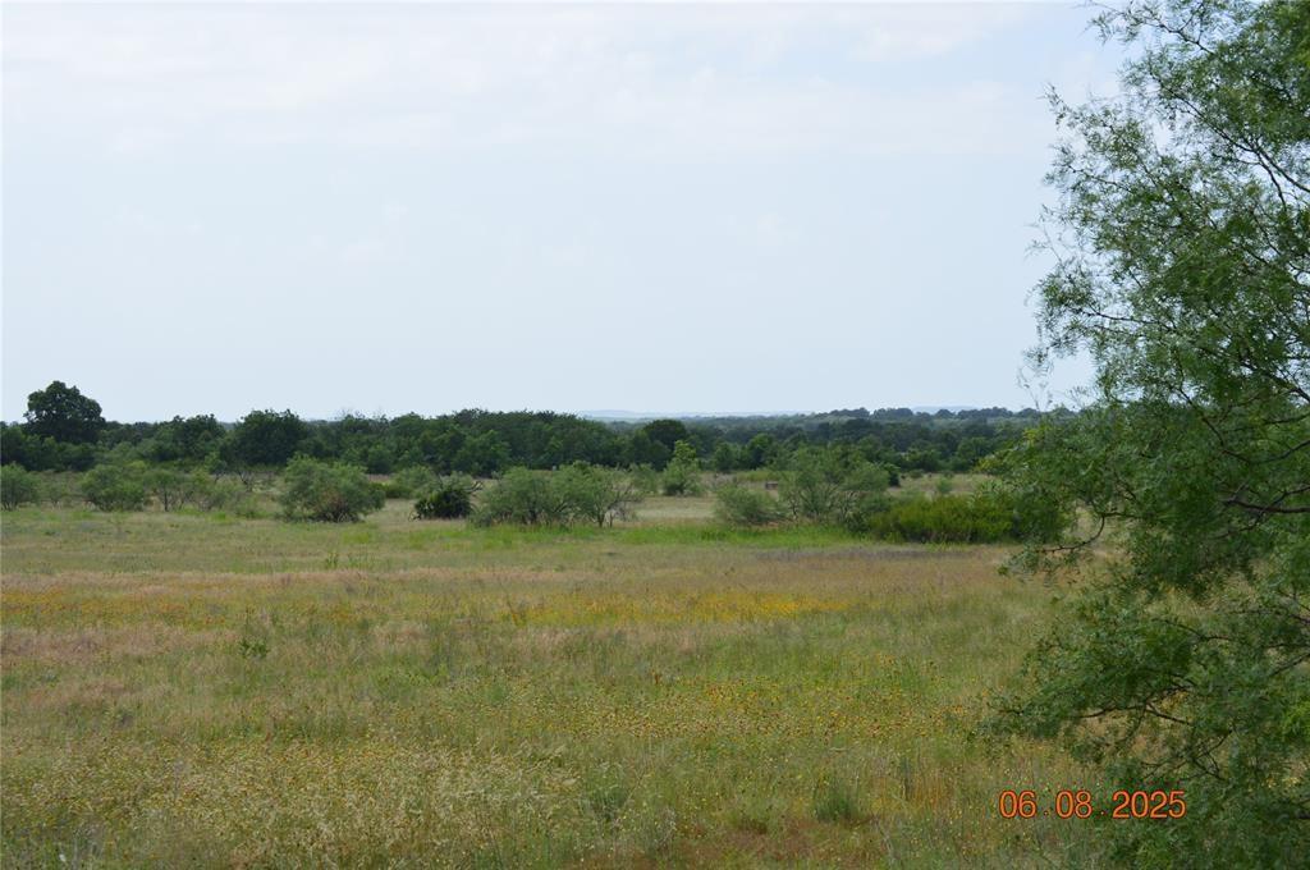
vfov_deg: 16.5
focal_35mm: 82
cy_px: 435
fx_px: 2998
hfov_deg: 24.6
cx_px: 655
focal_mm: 55
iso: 400
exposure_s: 1/250
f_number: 10
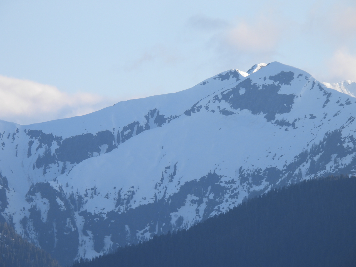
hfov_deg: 4.0
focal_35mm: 500
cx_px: 178
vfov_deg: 3.0
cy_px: 134
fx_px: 5142
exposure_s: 1/400
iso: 100
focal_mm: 89.2
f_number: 5
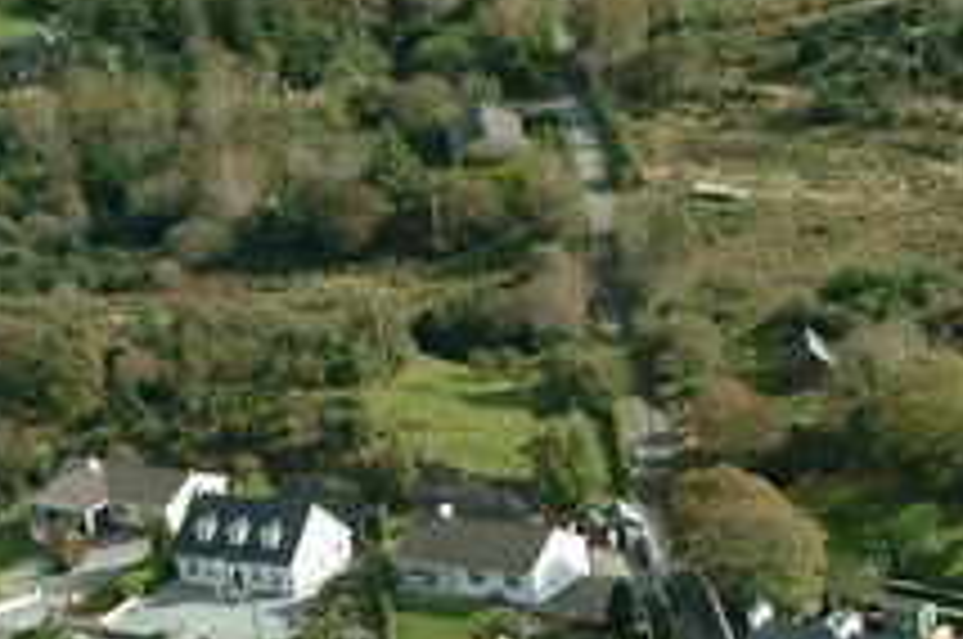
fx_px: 3900
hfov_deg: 14.0
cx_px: 828
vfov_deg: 9.0
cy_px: 1091
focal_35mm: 146
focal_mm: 26
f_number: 3.3
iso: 200
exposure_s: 1/1500
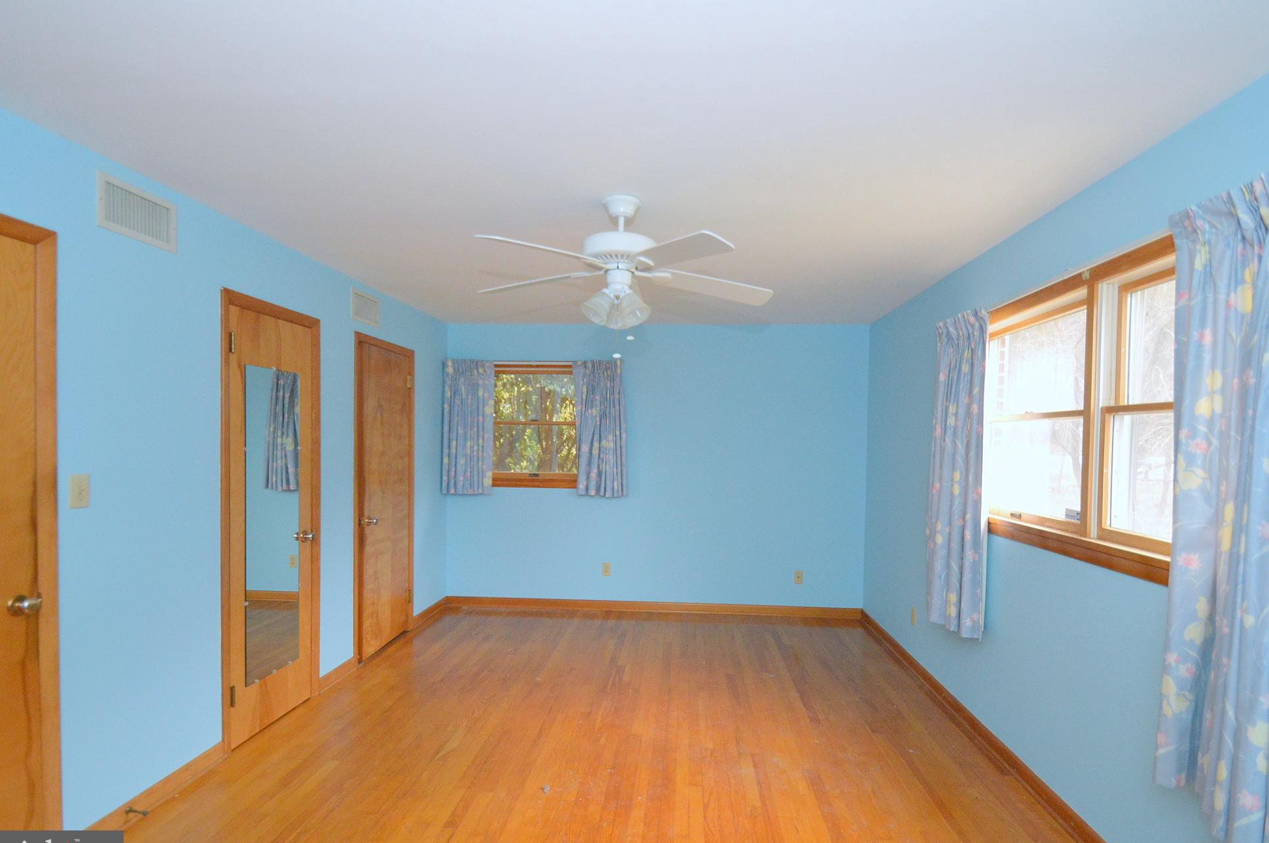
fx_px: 563
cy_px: 428
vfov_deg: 73.6
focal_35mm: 16
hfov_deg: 96.8
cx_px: 654
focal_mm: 10
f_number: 3.5
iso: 1400
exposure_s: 1/60
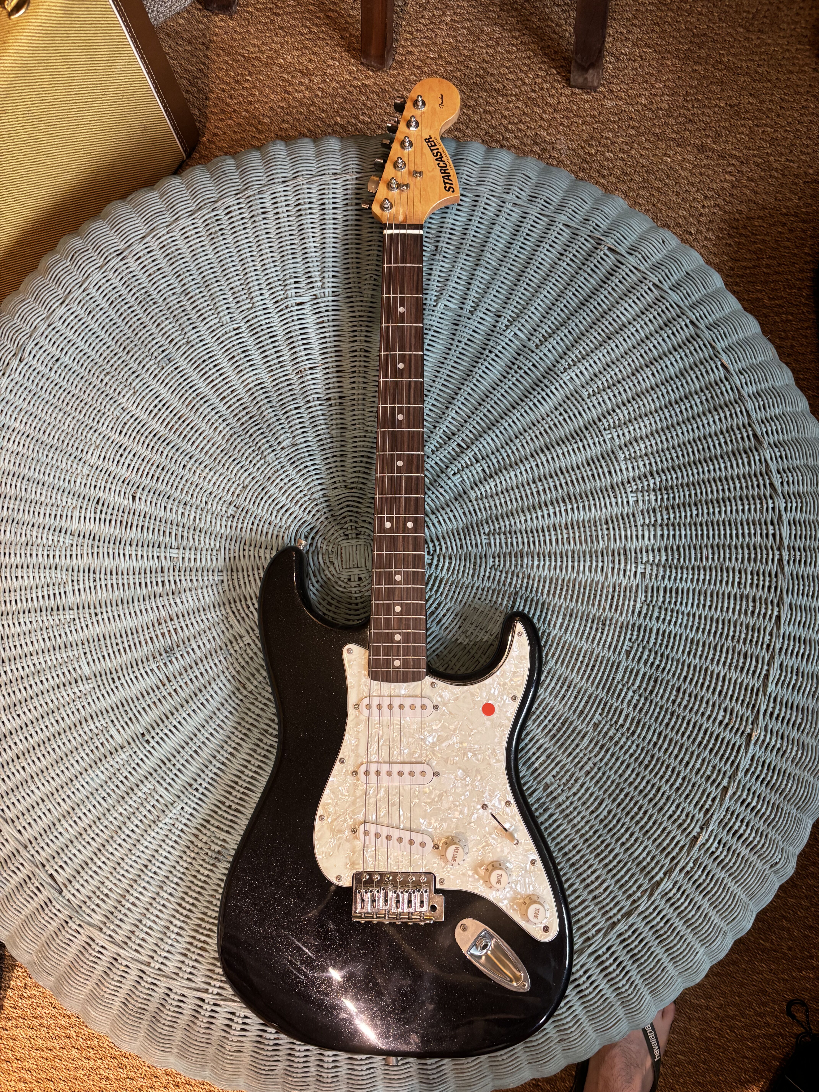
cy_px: 546
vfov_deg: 67.3
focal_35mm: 26
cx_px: 410
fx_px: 820
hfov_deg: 53.1
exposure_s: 1/50
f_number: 1.6
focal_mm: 5.96
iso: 250
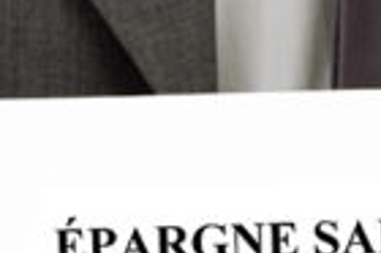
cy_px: 477
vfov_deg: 3.9
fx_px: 3689
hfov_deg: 5.9
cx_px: 288
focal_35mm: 349
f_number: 22
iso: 200
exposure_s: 1/125
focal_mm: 70
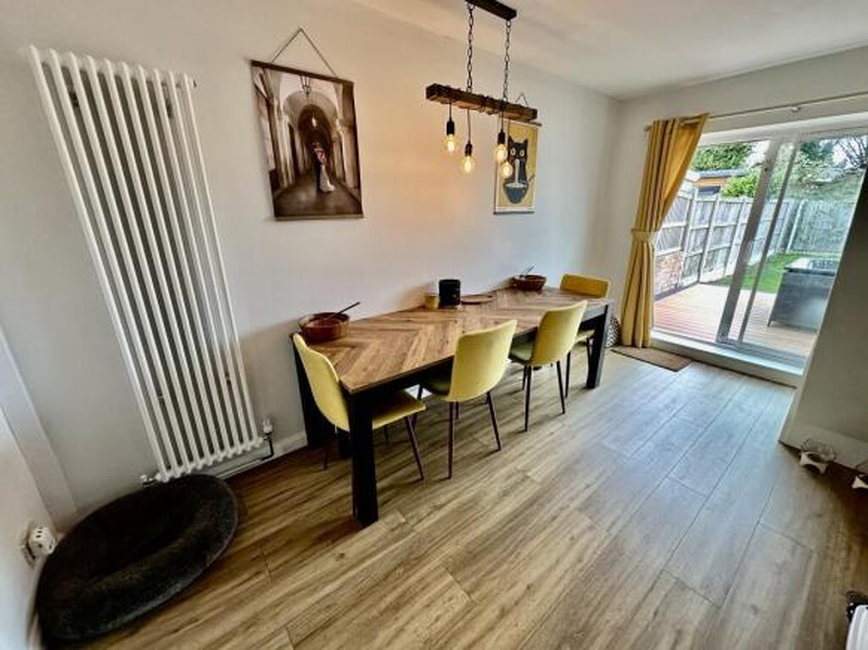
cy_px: 325
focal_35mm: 14
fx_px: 351
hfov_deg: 102.1
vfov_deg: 85.7
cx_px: 434
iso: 160
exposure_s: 1/100
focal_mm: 2.22
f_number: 2.2
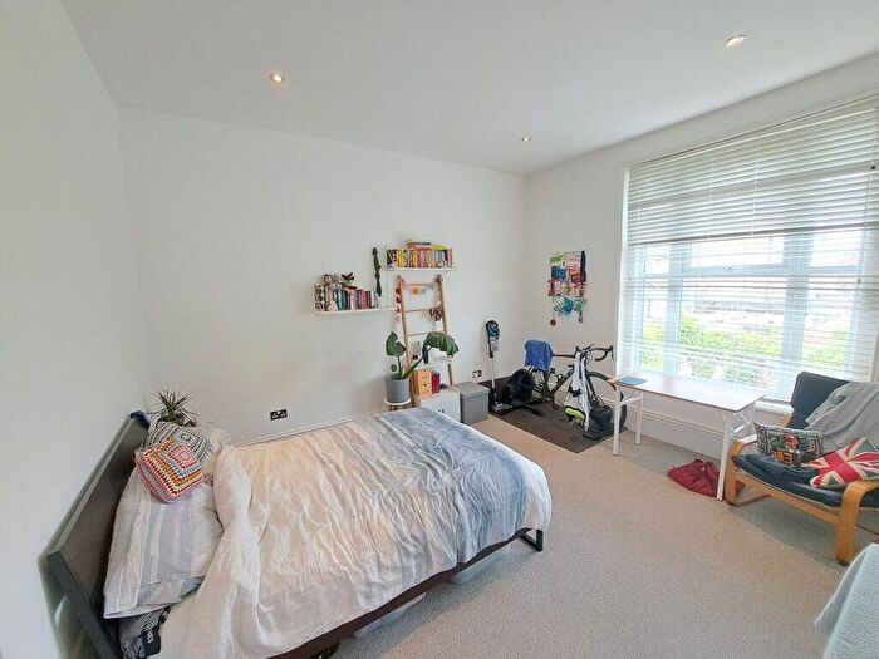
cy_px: 330
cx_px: 440
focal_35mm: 13
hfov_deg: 106.2
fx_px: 330
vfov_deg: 89.9
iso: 80
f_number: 2.2
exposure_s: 1/50
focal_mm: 1.74
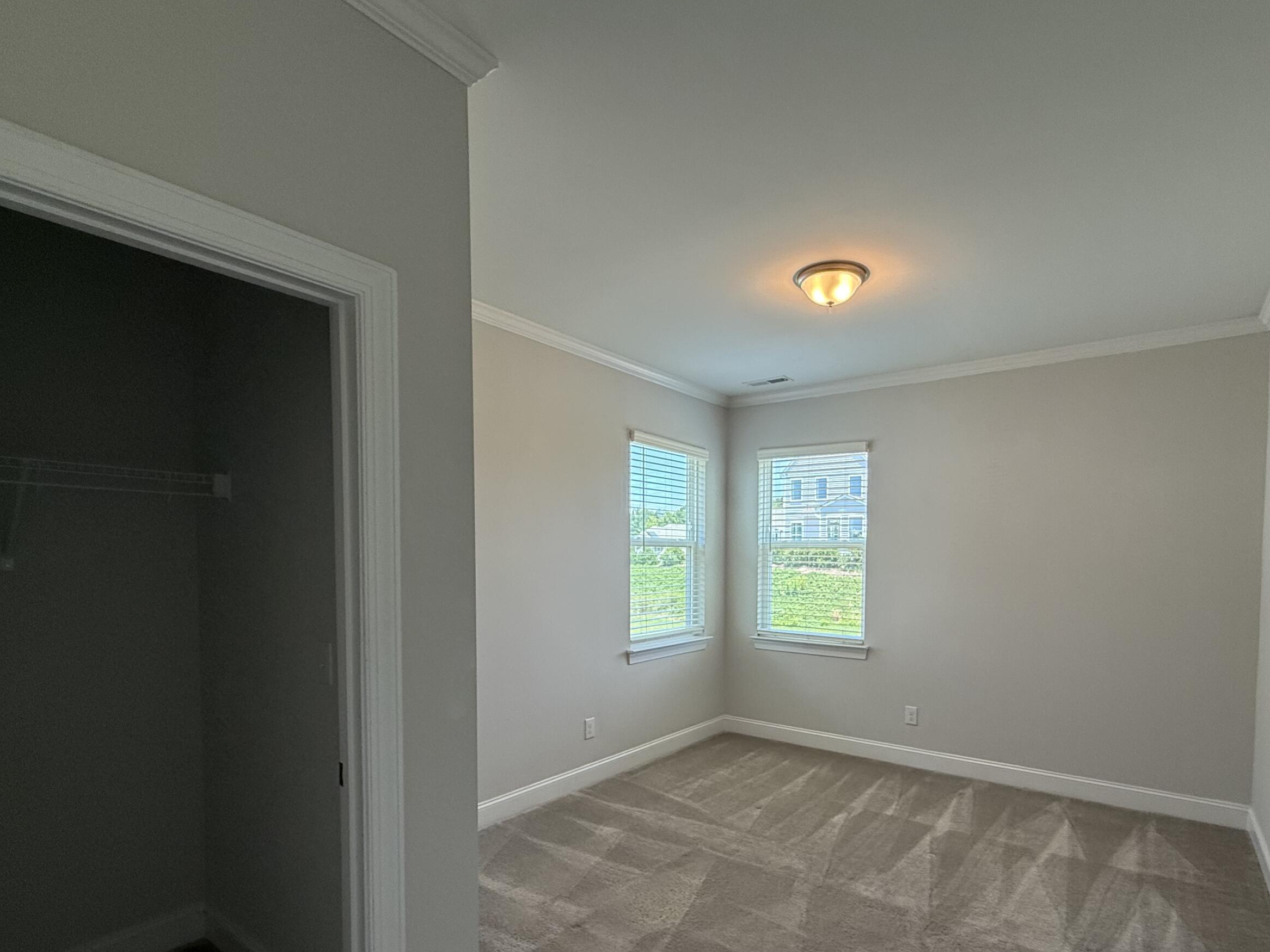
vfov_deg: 70.6
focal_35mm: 18
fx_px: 660
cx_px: 704
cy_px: 588
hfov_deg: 87.4
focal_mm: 2.22
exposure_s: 1/120
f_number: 2.2
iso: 125
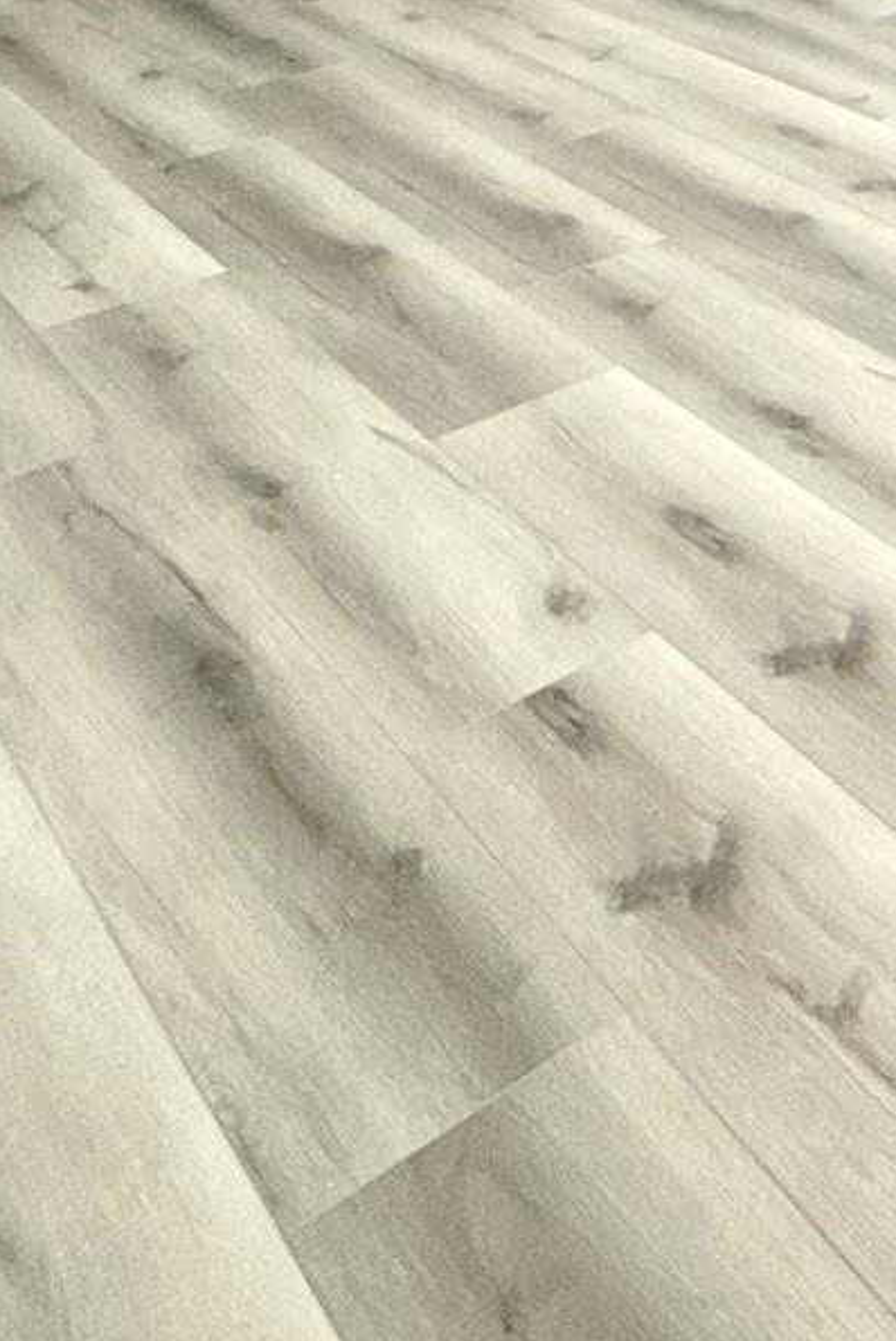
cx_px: 1346
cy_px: -148
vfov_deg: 34.1
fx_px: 1864
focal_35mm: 50
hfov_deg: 22.3
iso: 80
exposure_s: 1/120
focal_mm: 2.22
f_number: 2.2
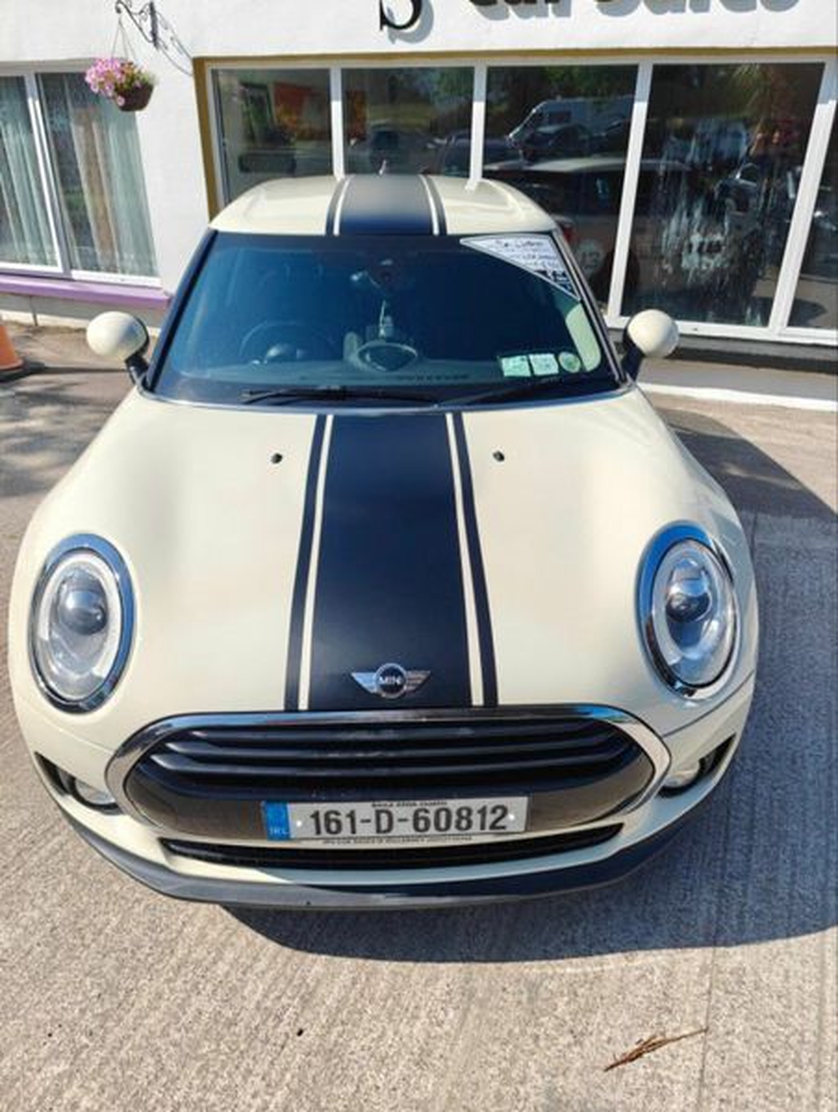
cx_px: 419
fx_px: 772
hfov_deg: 57.0
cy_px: 556
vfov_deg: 71.5
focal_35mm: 24
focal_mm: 6.06
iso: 64
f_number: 1.7
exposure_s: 1/554
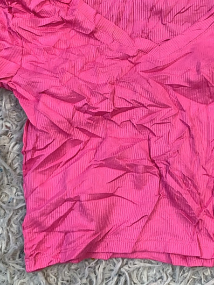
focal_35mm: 53
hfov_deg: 27.2
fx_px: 437
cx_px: 159
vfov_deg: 36.0
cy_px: 112
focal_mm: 4.25
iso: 40
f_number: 1.8
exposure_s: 1/100
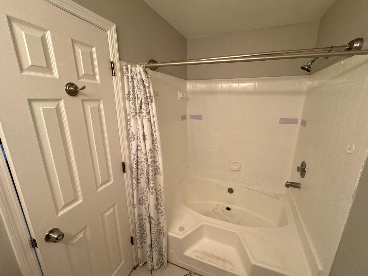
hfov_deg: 98.1
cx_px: 192
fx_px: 159
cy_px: 143
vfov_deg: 81.7
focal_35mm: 15
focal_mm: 2.22
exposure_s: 1/120
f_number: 2.2
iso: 160
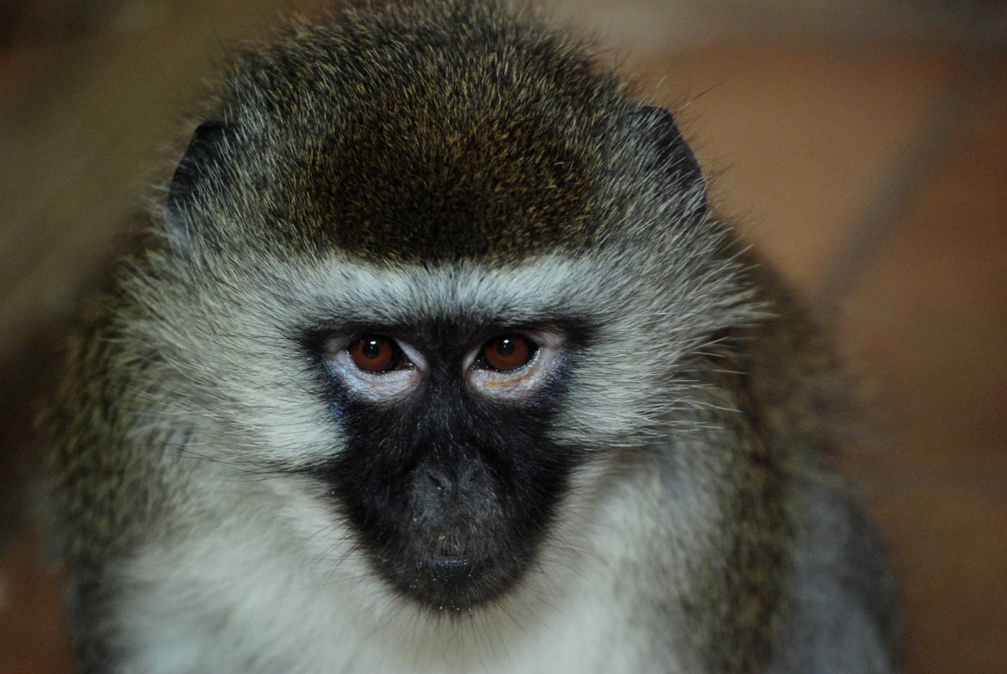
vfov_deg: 5.3
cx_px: 500
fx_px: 7309
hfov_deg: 7.9
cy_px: 332
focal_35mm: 261
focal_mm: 170
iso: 1000
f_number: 4.5
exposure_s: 1/160
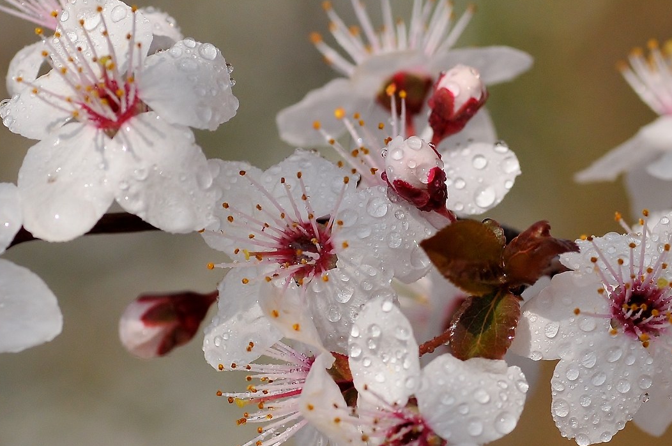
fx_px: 5743
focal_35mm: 308
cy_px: 216
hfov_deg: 6.7
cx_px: 298
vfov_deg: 4.5
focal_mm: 90
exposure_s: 1/3200
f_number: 7.1
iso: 400
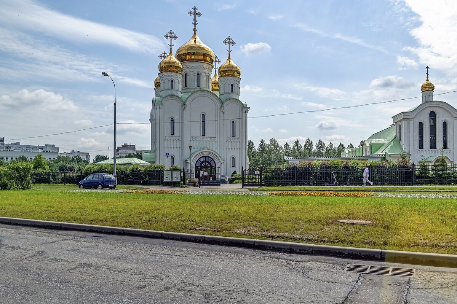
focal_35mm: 28
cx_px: 228
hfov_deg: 65.5
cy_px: 152
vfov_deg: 46.4
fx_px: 355
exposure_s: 1/500
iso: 100
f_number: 8
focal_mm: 28
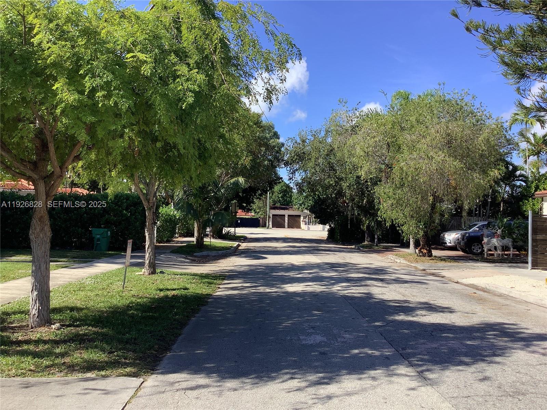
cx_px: 274
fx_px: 490
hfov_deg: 58.4
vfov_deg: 45.4
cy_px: 205
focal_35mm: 31
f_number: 2.4
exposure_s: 1/668
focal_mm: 3.3
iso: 25
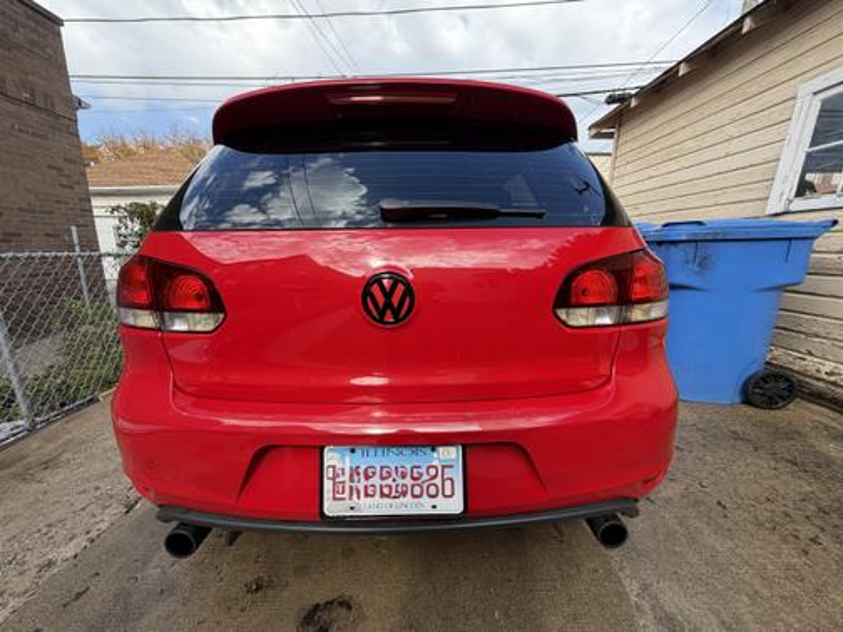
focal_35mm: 14
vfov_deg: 85.7
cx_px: 422
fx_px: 341
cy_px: 316
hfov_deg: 102.1
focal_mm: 2.22
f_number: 2.2
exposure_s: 1/372
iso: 50
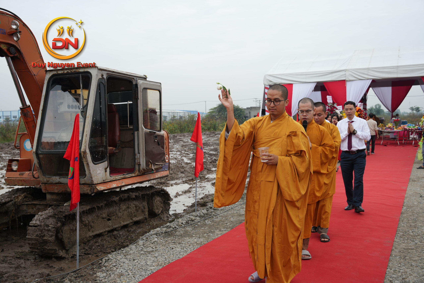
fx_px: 444
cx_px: 212
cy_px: 142
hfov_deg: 51.0
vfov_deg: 35.3
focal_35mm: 38
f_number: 6.3
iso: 250
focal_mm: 37.7
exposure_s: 1/320
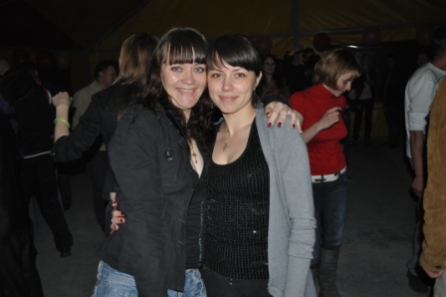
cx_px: 223
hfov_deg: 57.3
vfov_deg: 39.9
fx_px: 409
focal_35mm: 33
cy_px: 148
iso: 800
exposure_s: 1/60
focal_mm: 22
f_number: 4
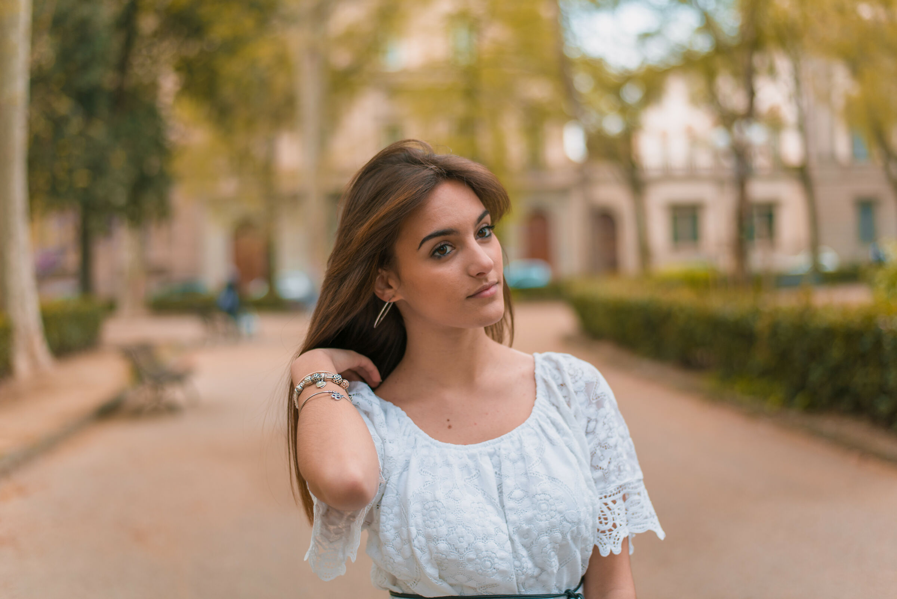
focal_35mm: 50
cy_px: 300
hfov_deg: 39.6
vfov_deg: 27.0
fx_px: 1246
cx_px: 448
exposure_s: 1/640
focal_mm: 50
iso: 220
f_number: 2.2
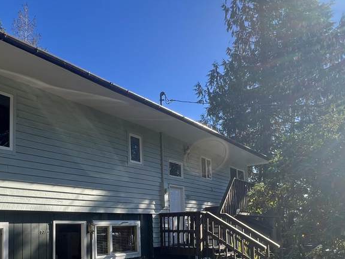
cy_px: 201
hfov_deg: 60.4
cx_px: 120
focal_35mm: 29
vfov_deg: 46.1
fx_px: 289
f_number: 1.8
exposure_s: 1/473
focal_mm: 1.57
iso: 32
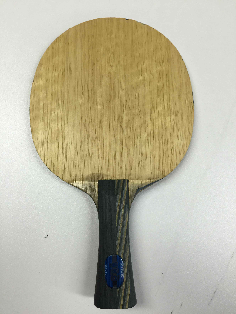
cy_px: 157
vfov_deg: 61.7
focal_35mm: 29
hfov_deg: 48.2
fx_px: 264
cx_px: 118
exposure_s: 1/33
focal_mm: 4.15
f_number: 2.2
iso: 32
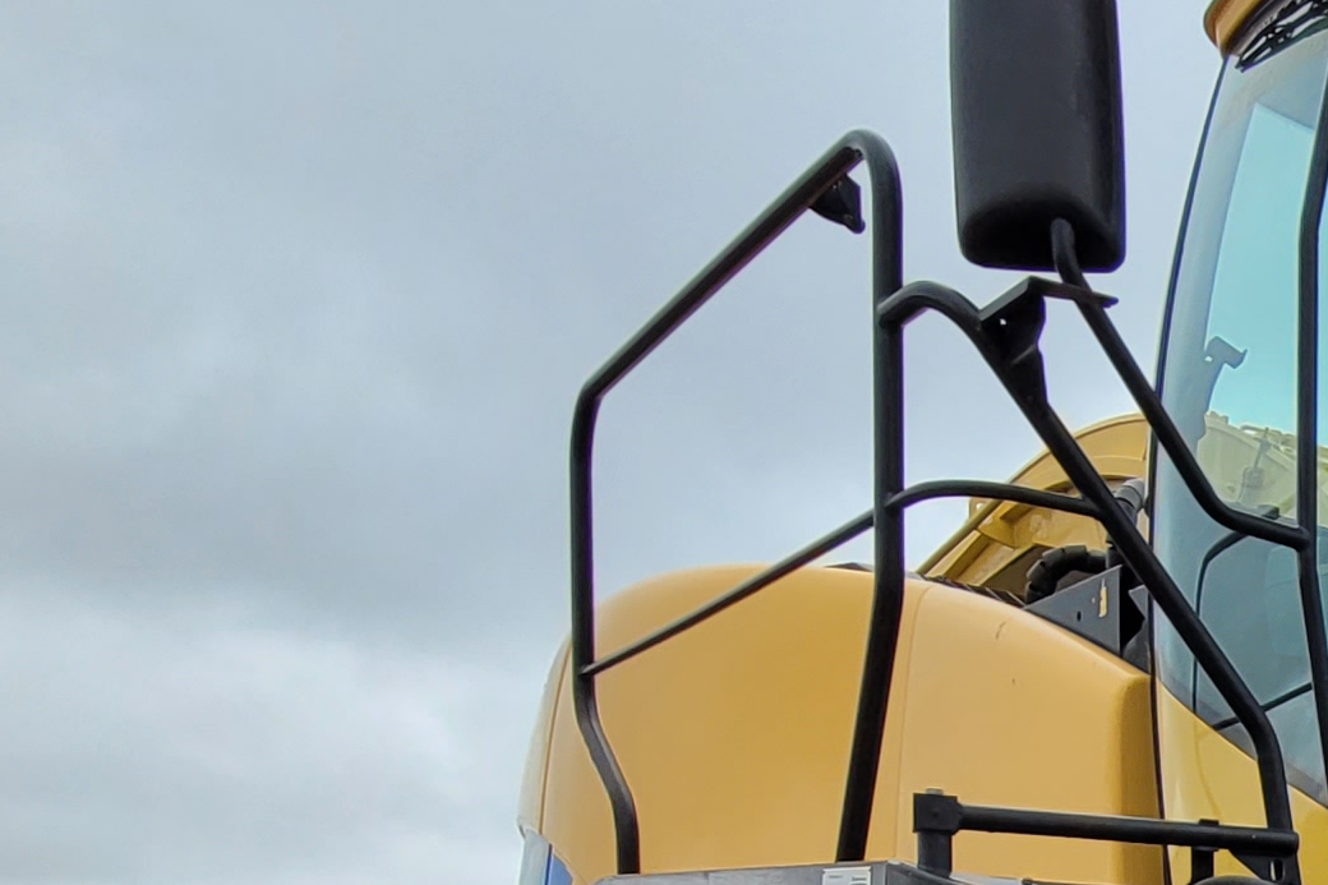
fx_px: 1918
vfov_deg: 23.3
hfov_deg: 28.0
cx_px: 1909
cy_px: 1116
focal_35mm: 52
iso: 40
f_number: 2.2
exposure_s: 1/746
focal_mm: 1.74
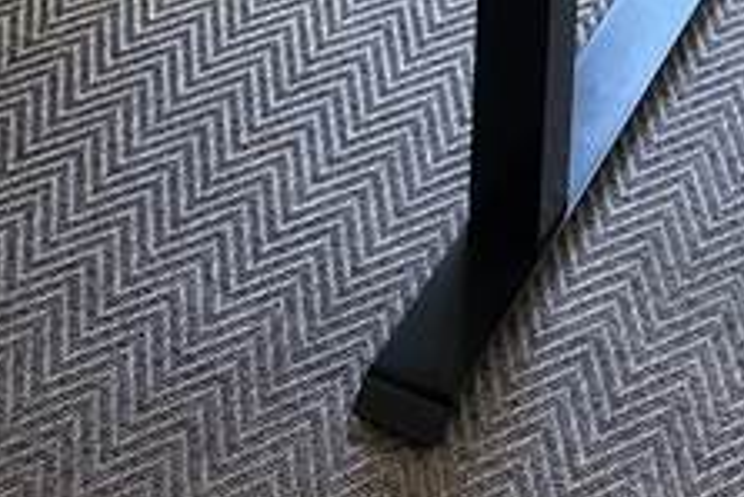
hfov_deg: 16.9
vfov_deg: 9.0
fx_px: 2502
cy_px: -1034
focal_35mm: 121
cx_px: 417
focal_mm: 6.86
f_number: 1.78
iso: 64
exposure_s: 1/160
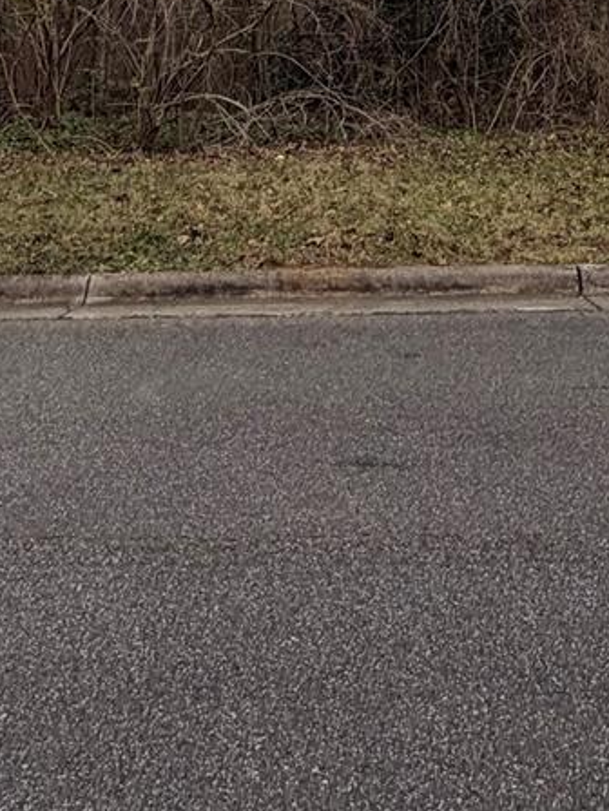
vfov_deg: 30.0
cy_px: -288
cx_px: 364
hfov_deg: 30.2
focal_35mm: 48
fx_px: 1126
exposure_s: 1/760
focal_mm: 2.22
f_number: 2.2
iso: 40
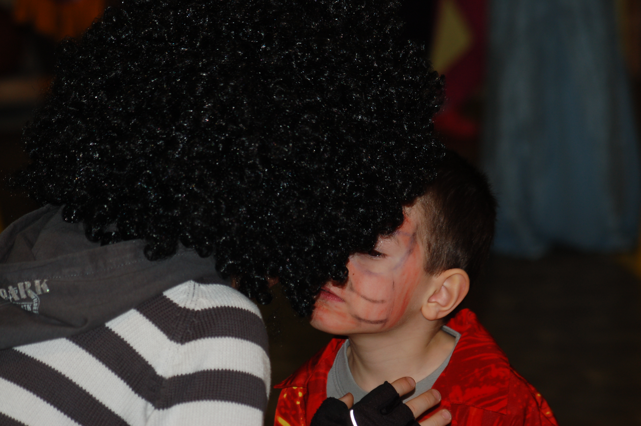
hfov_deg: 13.7
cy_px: 213
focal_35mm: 150
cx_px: 320
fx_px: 2668
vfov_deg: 9.1
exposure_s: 1/125
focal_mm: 100
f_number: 5.6
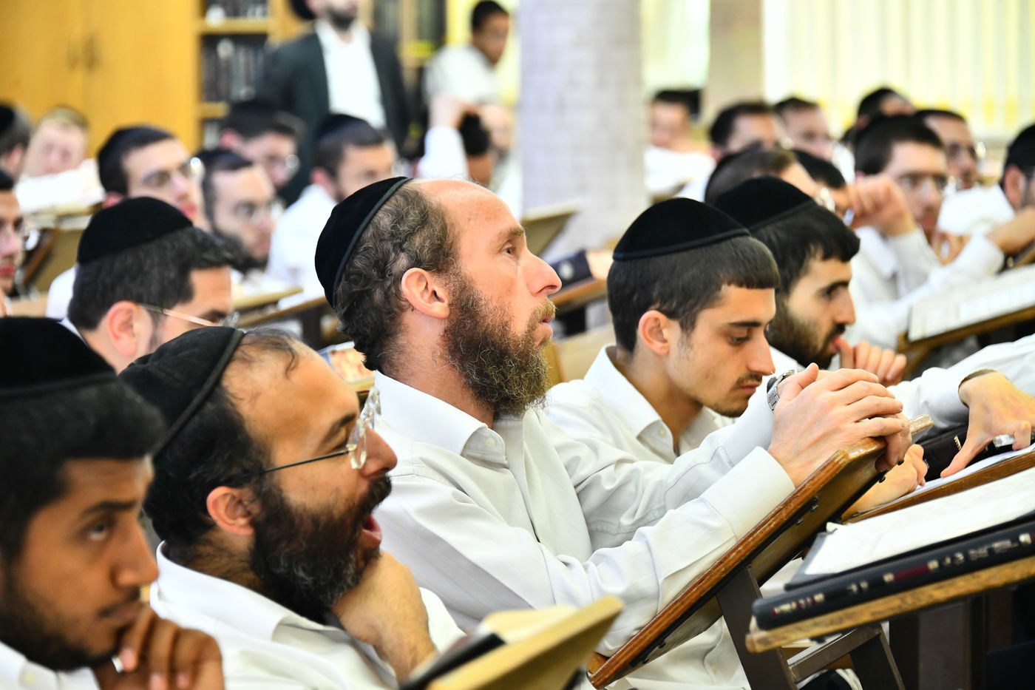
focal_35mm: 150
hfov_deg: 13.7
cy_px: 345
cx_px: 518
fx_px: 4312
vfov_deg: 9.1
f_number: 5.6
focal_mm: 150
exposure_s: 1/160
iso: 2000
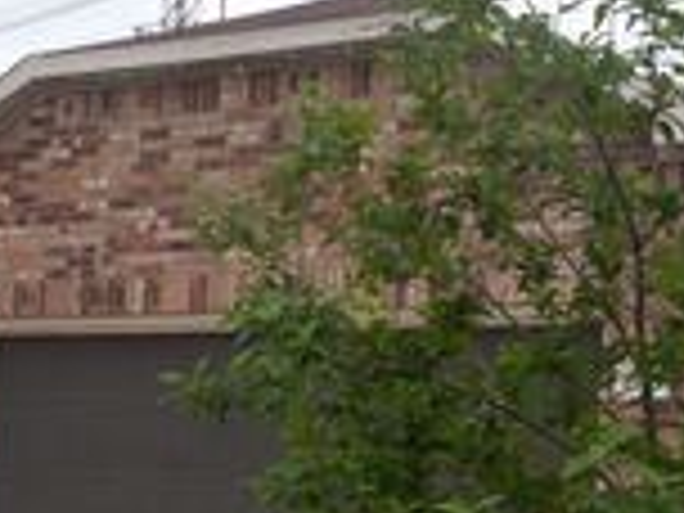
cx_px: 490
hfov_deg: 24.5
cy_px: 511
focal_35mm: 79
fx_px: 1561
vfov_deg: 18.2
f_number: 4.1
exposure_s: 1/800
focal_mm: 4.3
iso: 125
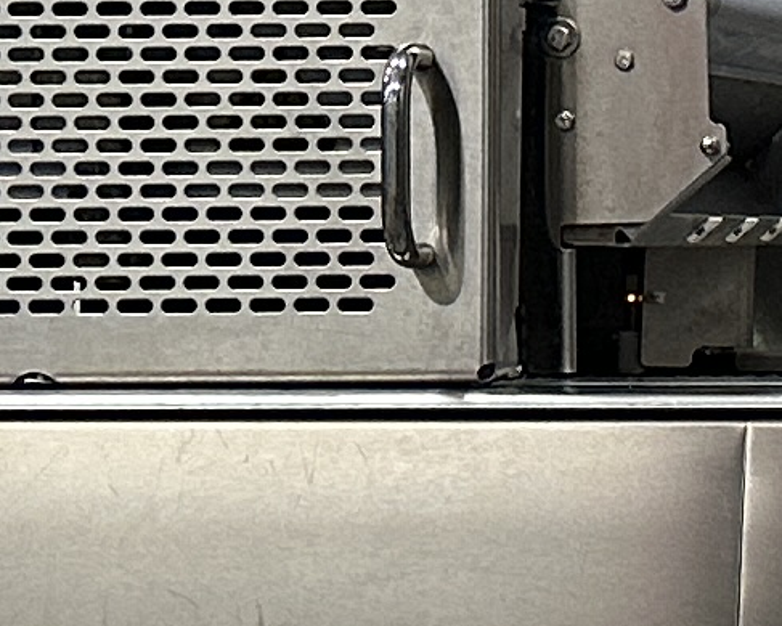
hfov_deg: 9.4
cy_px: 72
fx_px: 4492
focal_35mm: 194
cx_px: 1463
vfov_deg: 8.0
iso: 250
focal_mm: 6.86
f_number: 1.78
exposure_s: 1/50
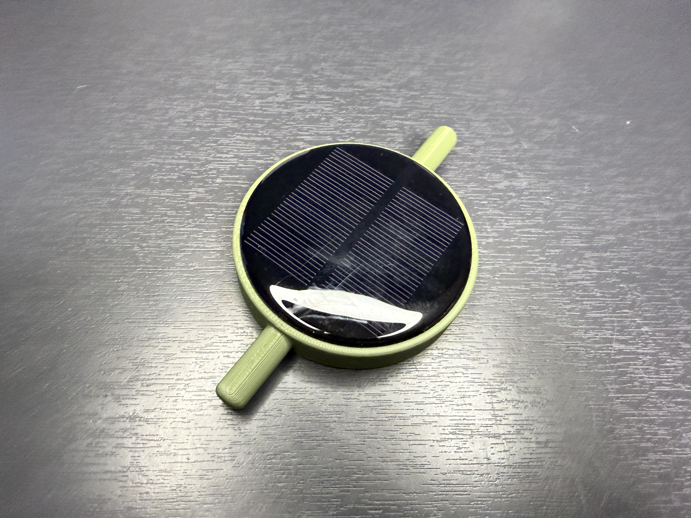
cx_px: 346
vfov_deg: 56.8
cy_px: 259
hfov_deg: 71.6
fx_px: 479
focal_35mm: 24
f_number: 2.2
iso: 500
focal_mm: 2.22
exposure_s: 1/60
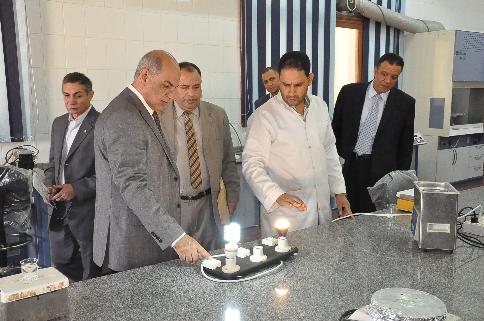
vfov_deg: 36.8
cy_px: 160
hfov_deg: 53.2
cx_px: 242
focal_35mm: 36
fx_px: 483
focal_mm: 24
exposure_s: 1/100
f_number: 6.3
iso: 3200
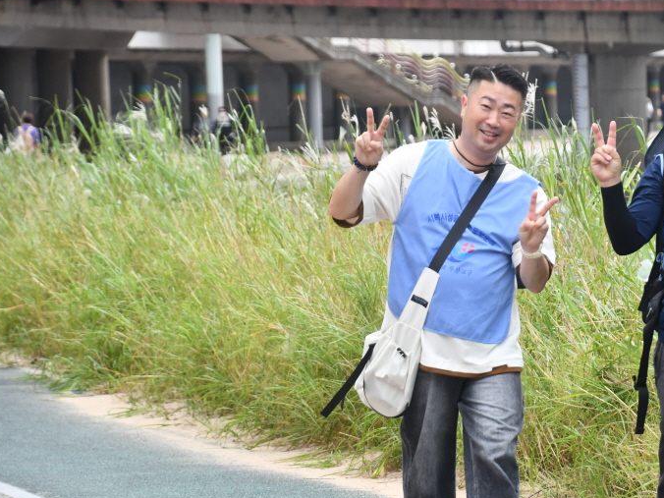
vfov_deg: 6.1
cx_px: 500
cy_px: 302
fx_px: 4700
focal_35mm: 245
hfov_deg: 8.1
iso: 800
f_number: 6.3
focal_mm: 110
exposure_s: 1/640
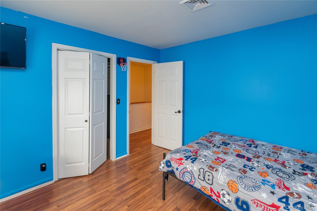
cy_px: 106
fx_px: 132
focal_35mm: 15
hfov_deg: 100.4
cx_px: 158
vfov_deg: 77.3
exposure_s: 1/60
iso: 2500
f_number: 5.6
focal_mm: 10
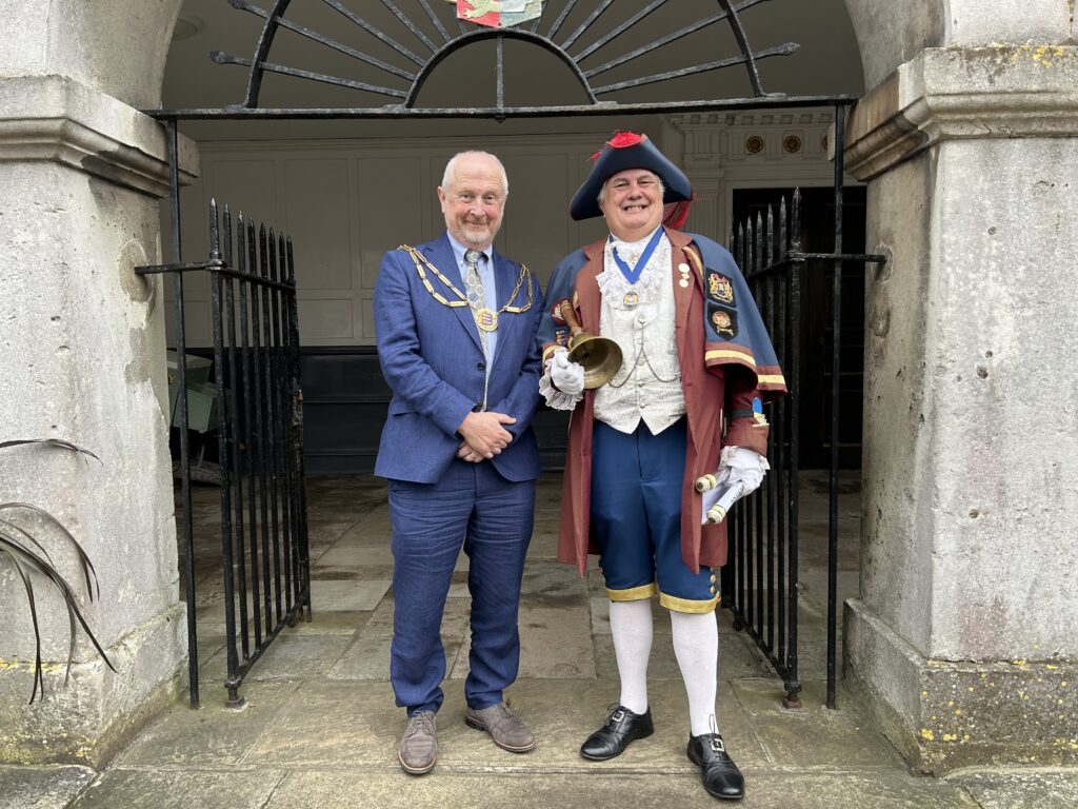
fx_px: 810
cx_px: 539
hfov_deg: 67.3
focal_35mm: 26
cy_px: 404
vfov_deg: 53.1
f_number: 1.5
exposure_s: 1/827
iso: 50
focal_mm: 5.7
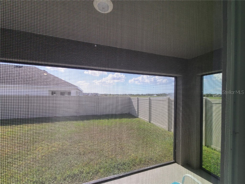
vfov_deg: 89.9
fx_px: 92
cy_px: 92
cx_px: 122
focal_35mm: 13
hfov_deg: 106.2
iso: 50
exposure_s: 1/309
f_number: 2.2
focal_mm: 2.2
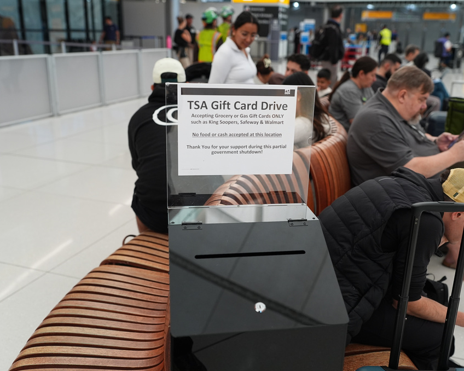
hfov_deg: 52.7
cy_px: 186
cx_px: 259
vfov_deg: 43.3
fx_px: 467
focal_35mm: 34
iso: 1000
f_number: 2.8
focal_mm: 30
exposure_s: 1/800
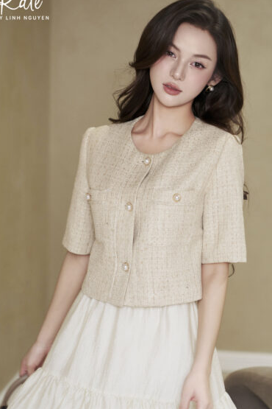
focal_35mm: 88
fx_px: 997
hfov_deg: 15.5
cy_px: 238
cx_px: 161
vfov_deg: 23.1
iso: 640
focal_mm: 70
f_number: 2.8
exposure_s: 1/100
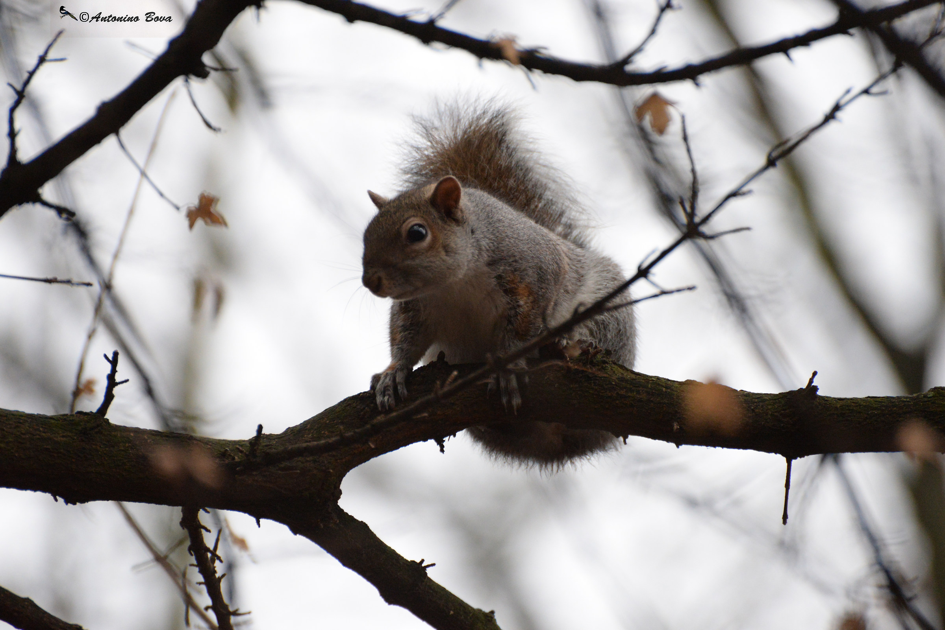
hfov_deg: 6.9
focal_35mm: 300
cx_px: 472
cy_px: 315
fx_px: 7877
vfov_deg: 4.6
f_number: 6.3
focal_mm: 300
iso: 5000
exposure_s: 1/1000
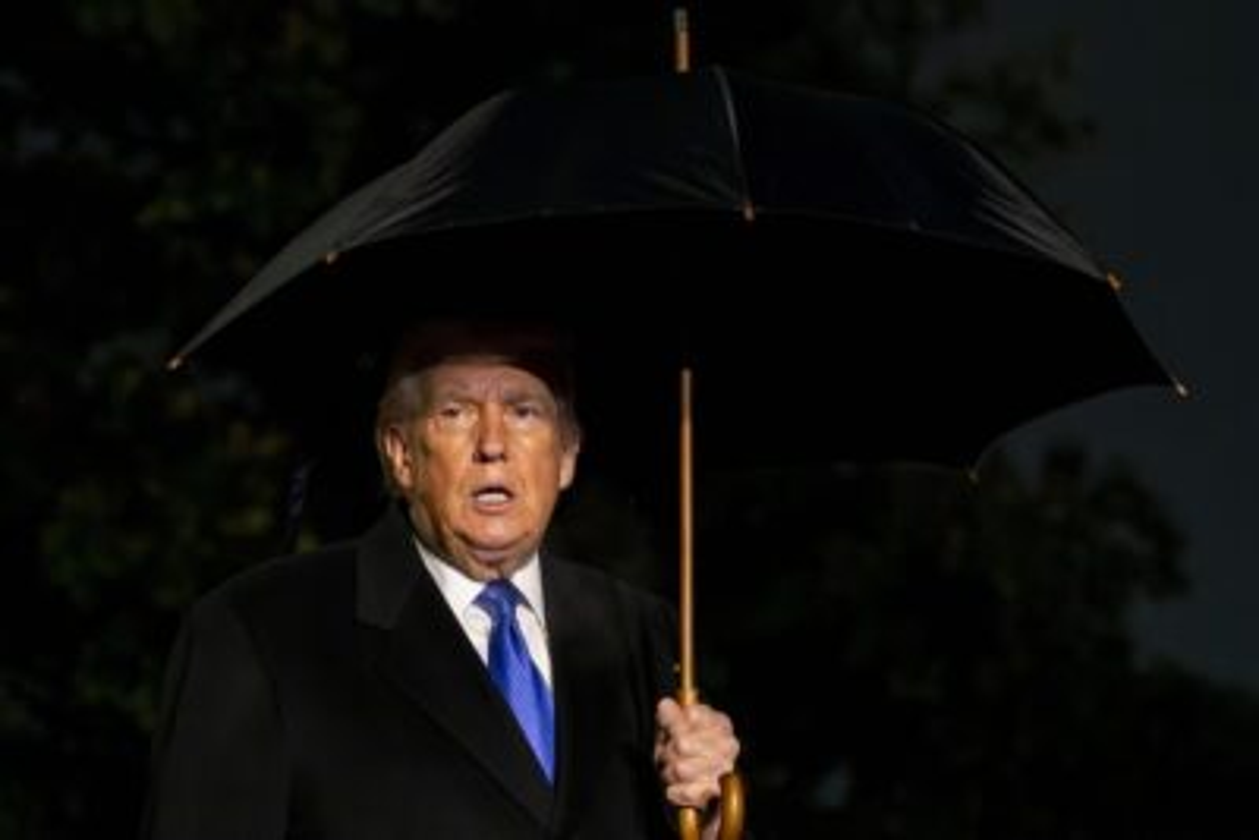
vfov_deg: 13.1
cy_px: 420
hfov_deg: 19.4
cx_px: 630
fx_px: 3673
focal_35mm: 105
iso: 25600
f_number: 2.8
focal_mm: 70
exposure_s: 1/320
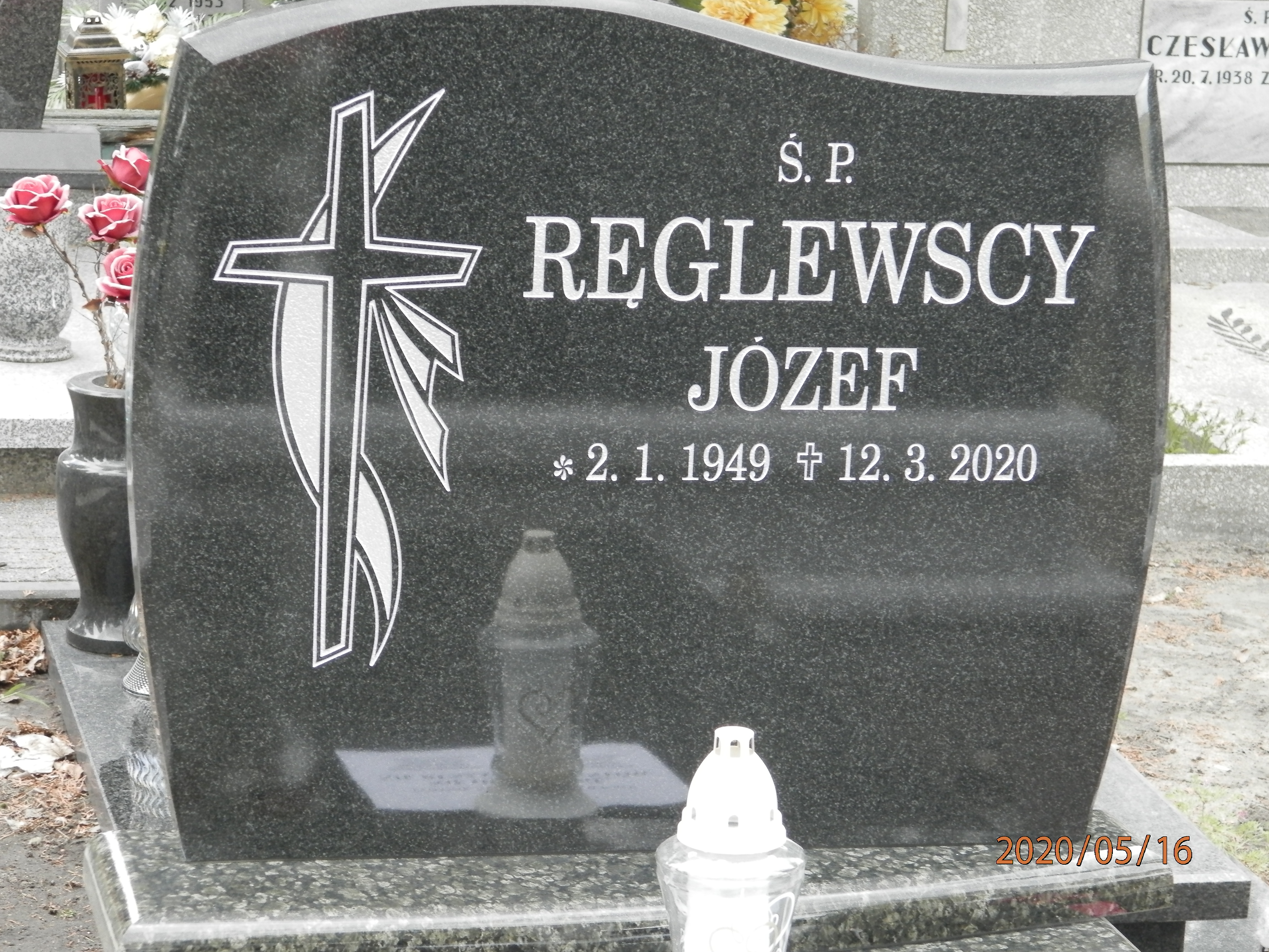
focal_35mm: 106
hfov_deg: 18.5
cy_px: 476
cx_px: 634
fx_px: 3886
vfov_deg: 14.0
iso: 200
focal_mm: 19
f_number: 4.5
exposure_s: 1/60
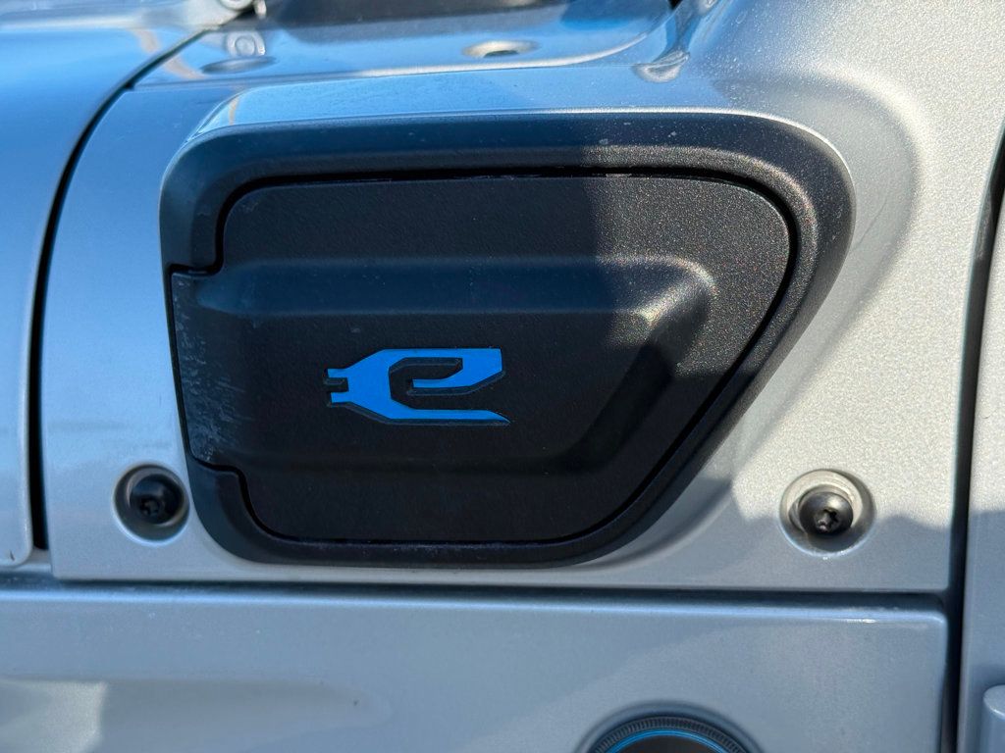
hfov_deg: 39.7
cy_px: 376
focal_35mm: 48
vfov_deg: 30.3
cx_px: 502
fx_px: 1394
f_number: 1.78
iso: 100
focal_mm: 6.76
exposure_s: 1/1883
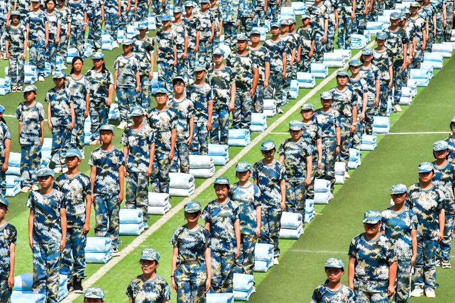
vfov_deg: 6.8
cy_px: 152
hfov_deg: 10.2
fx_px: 2552
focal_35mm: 202
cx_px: 228
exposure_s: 1/8000
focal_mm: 135
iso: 6400
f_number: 20
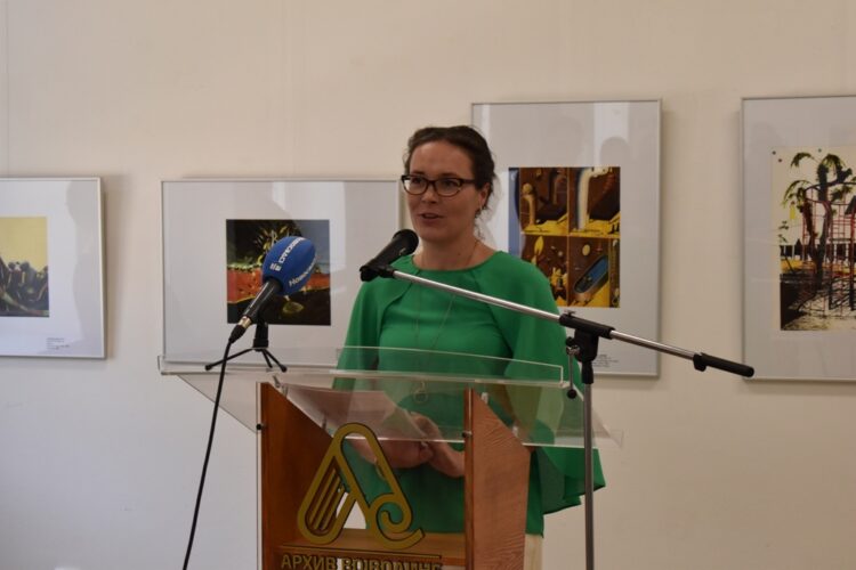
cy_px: 285
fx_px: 1962
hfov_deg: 24.6
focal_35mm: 82
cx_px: 428
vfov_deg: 16.6
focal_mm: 55
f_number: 5.6
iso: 800
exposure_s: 1/160
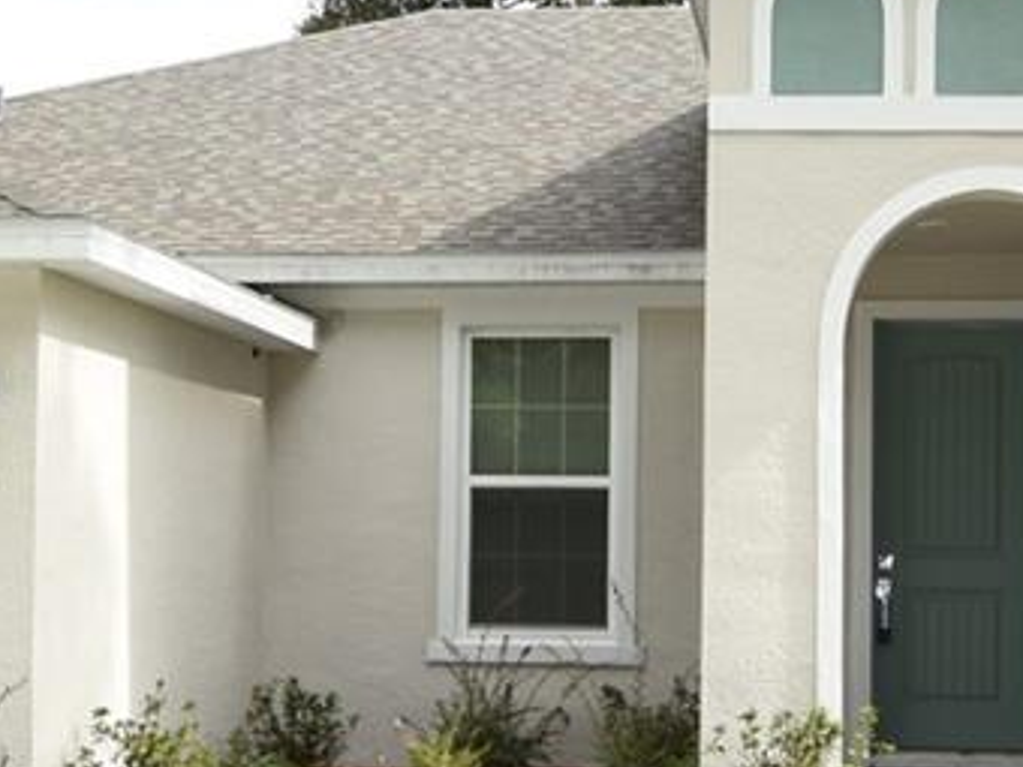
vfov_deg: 15.5
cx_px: 373
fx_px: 2808
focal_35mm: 95
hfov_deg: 20.6
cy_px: 505
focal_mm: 14
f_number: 6.3
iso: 100
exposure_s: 1/160
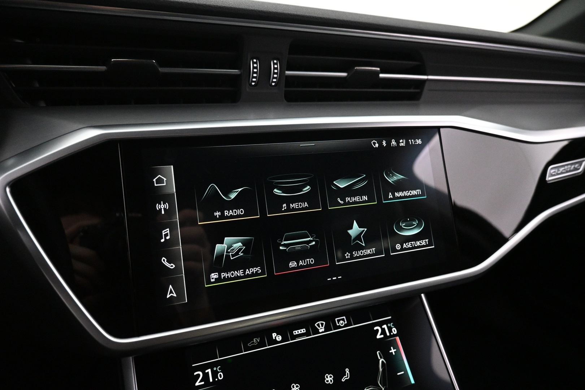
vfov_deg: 53.1
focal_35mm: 24
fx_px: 390
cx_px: 292
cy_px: 195
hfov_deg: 73.7
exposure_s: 1/60
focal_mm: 16
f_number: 3.5
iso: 4000
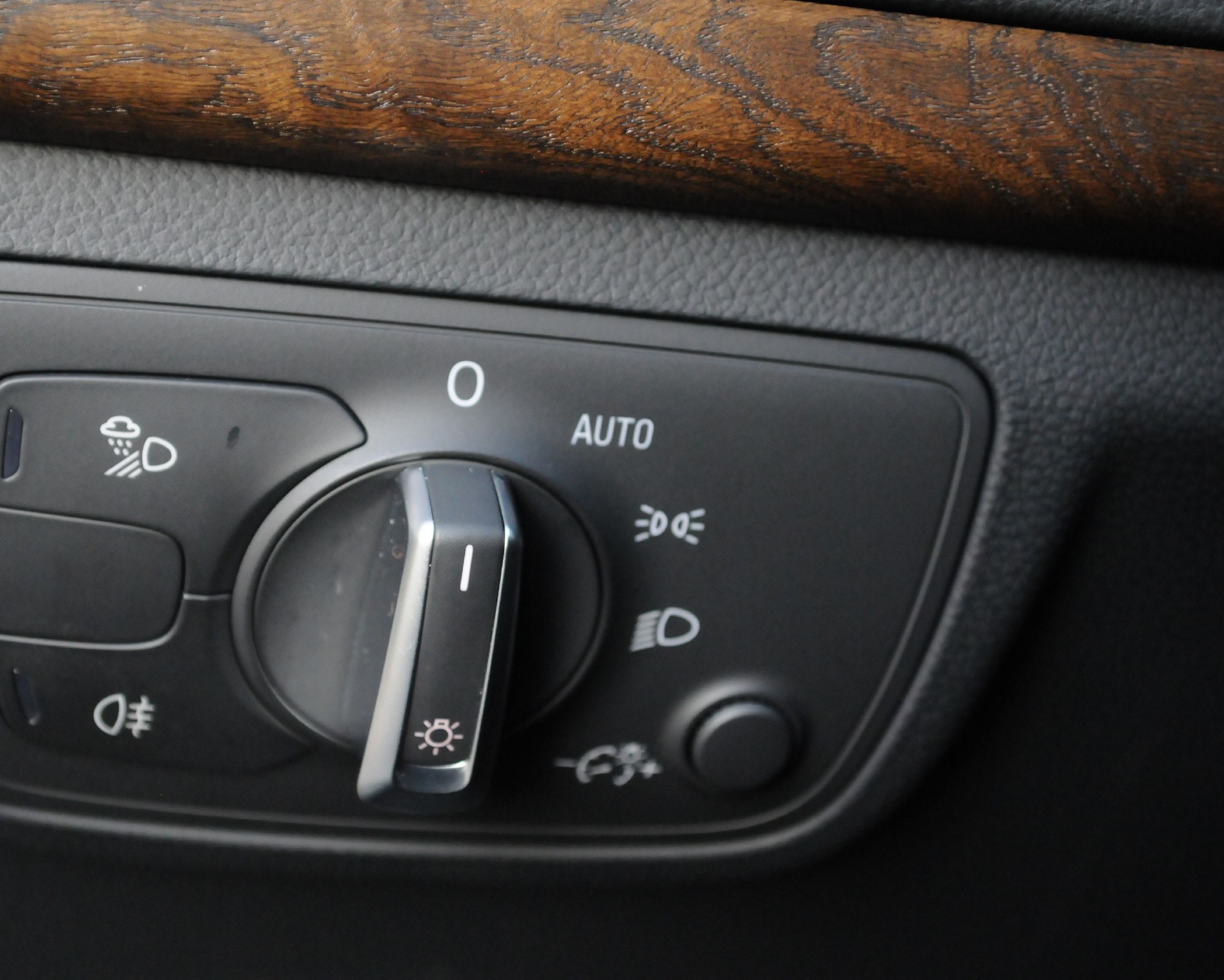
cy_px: 490
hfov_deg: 24.4
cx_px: 492
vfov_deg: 19.7
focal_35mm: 78
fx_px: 2826
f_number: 5.6
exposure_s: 1/100
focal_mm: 46
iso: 2000
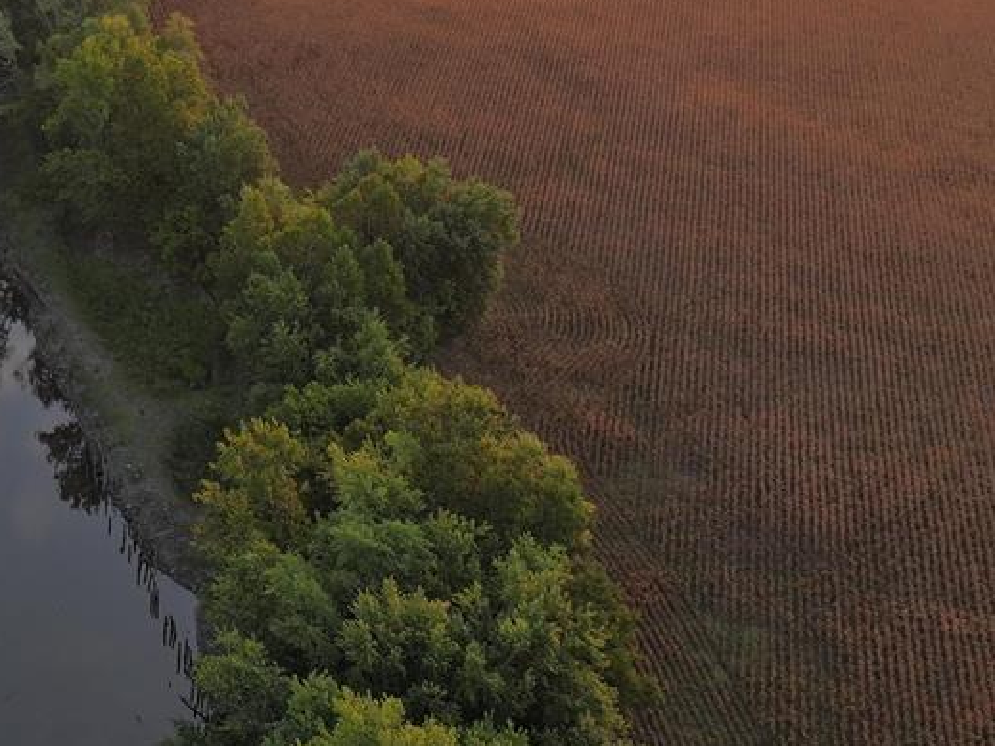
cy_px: -276
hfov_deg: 23.8
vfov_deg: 18.3
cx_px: -224
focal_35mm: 74
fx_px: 2127
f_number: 2.8
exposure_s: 1/200
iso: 100
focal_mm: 12.29
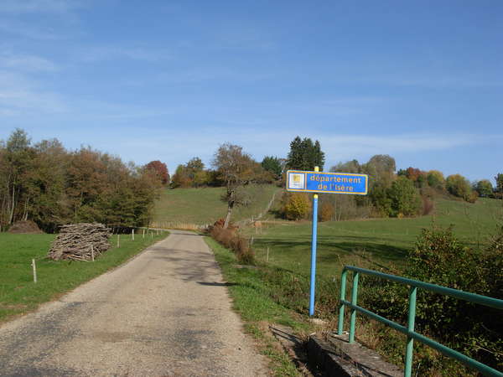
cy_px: 188
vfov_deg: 37.7
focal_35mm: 38
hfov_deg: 49.0
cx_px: 252
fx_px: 552
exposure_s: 1/575
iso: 79
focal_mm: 6.3
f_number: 4.9
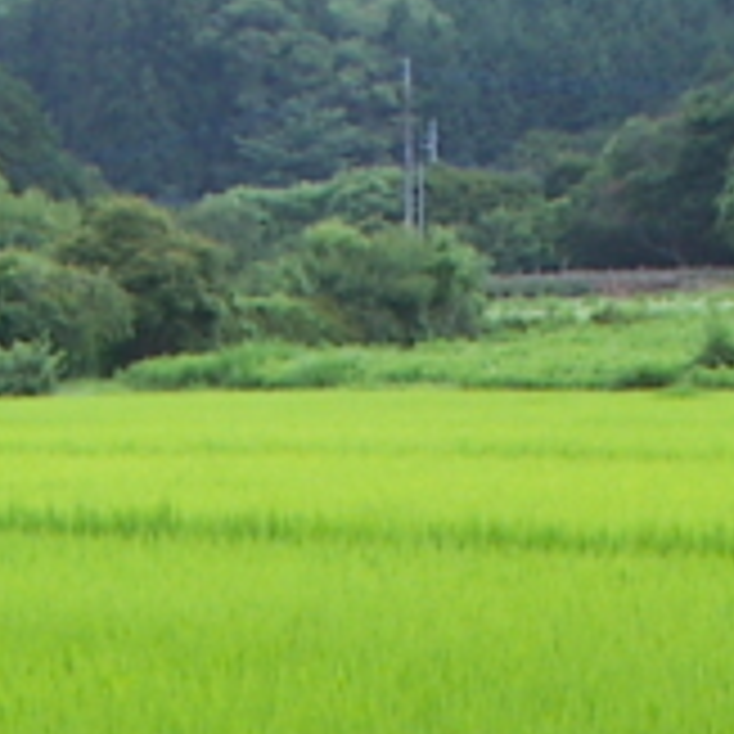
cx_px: 221
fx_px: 3742
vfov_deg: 10.7
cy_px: 1207
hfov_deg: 11.2
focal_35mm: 156
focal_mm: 4.7
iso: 50
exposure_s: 1/400
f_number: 2.8
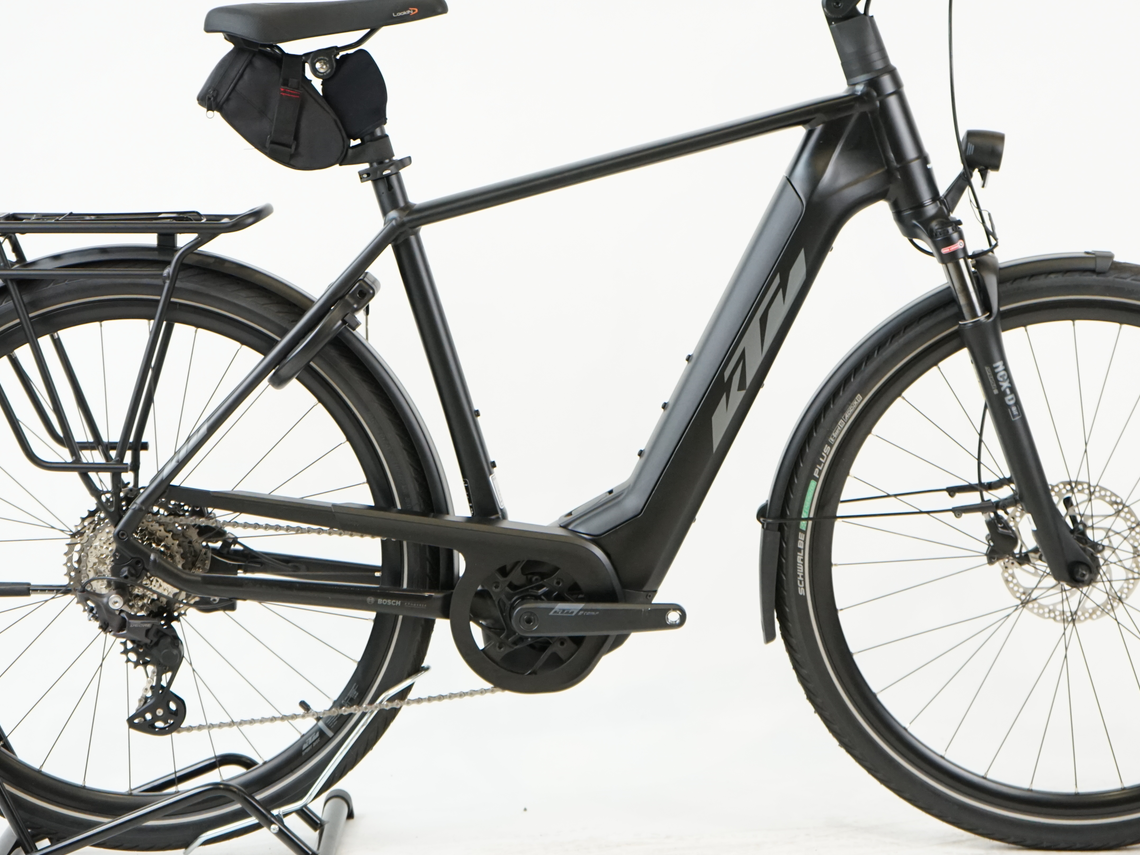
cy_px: 346
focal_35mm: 79
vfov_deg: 18.6
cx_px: 610
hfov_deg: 24.7
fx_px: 2602
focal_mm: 59
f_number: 5
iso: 2000
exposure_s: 1/200
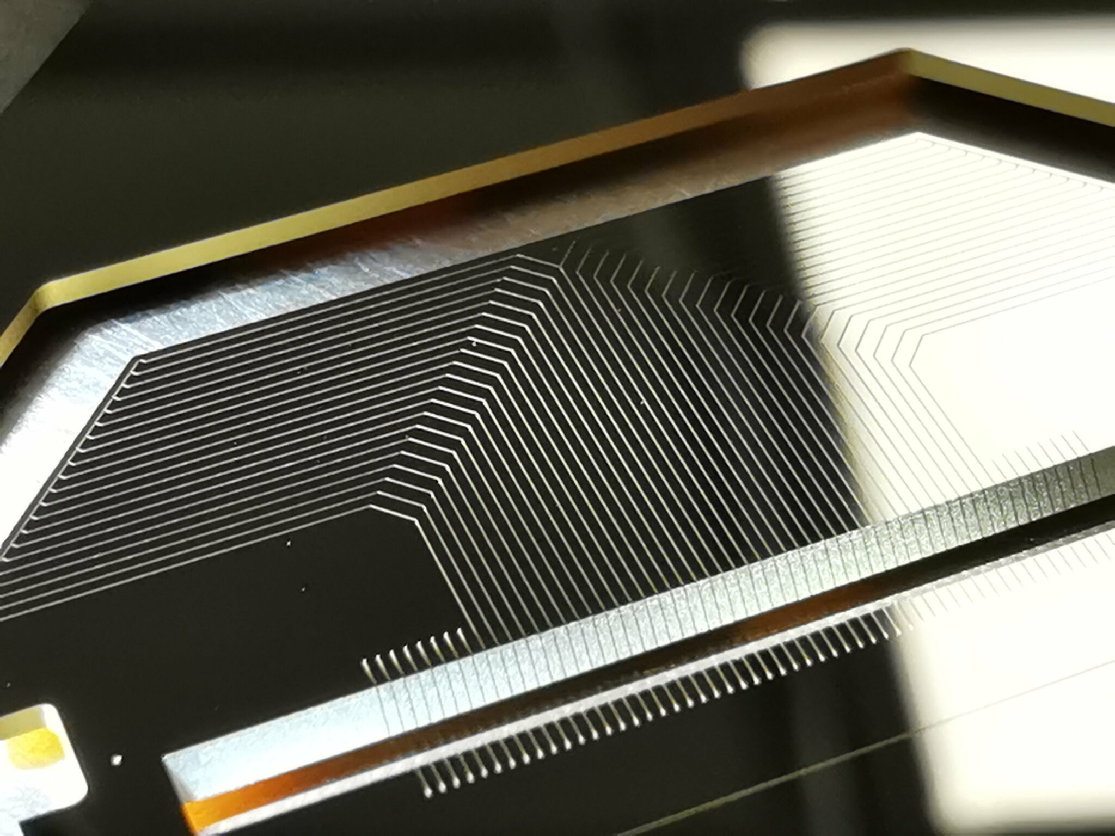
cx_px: 558
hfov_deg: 24.1
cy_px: 418
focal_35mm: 81
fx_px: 2609
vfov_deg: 18.2
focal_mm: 2.26
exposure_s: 1/137
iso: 50
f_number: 2.2
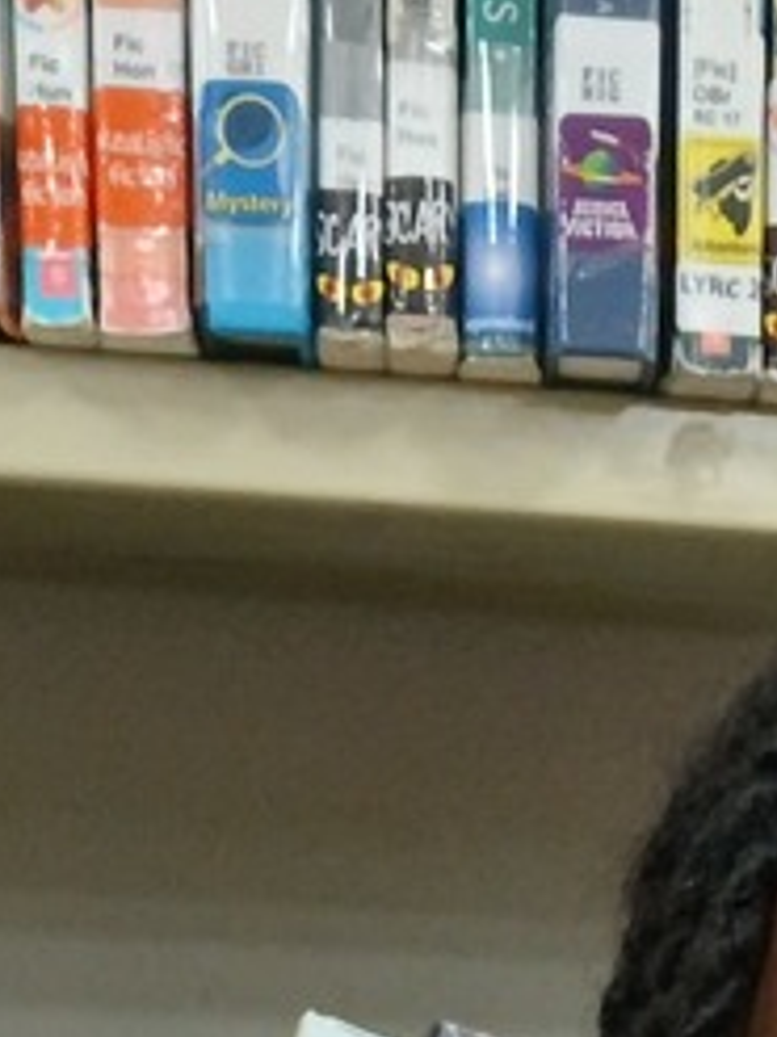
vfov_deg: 15.2
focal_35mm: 108
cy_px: 1994
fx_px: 3235
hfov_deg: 13.3
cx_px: 916
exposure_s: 1/30
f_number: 1.8
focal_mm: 3.98
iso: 250
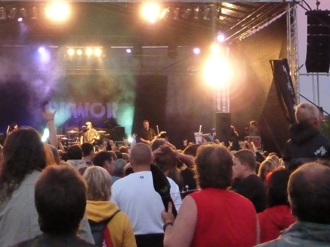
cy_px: 36
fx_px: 829
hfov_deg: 22.4
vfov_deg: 16.8
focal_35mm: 87
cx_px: 108
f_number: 3.8
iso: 1250
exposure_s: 1/60
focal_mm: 7.9
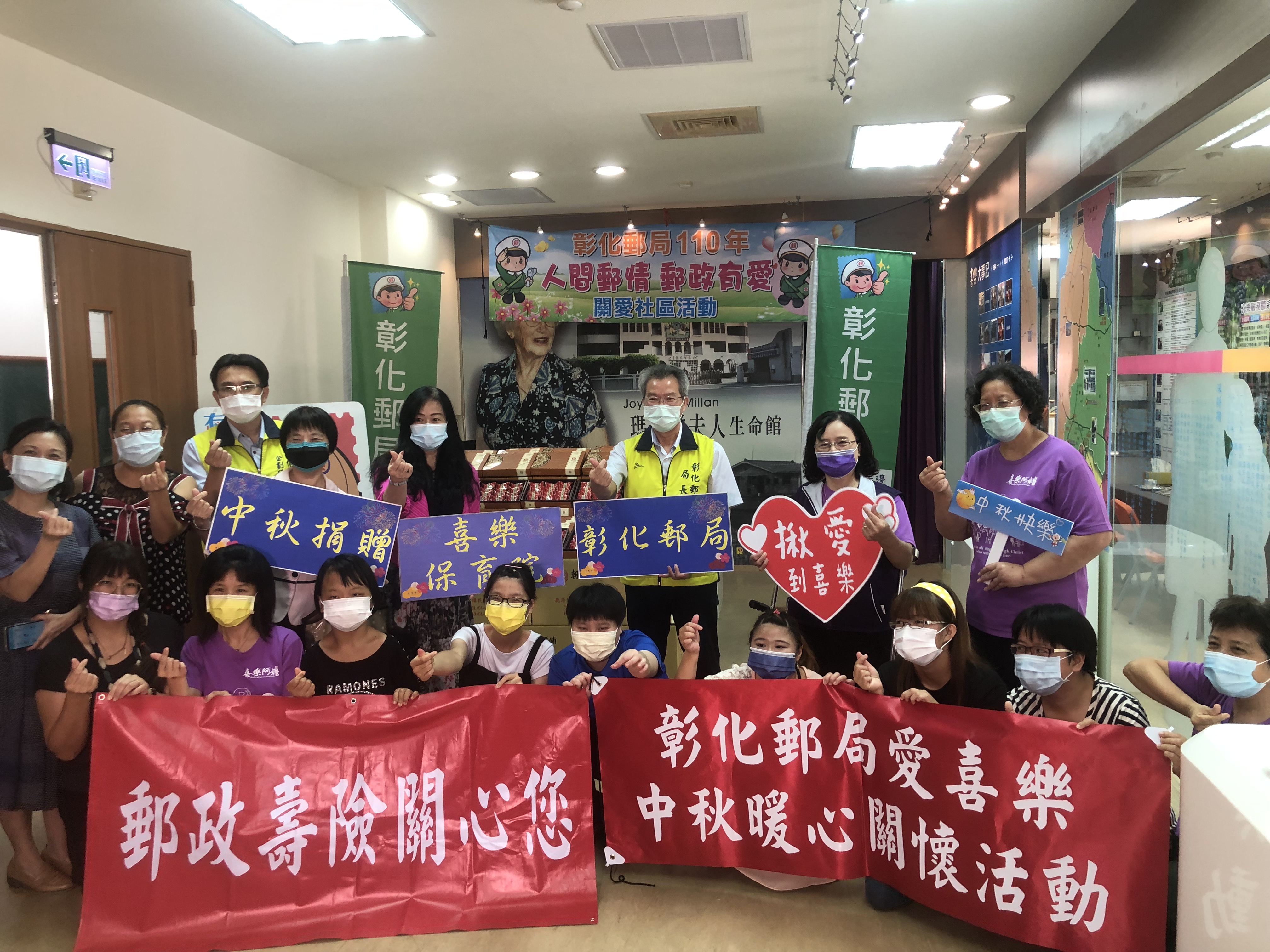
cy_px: 476
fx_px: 1027
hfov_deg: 63.4
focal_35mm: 28
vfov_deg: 49.7
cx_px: 635
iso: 40
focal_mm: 3.99
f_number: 1.8
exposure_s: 1/24
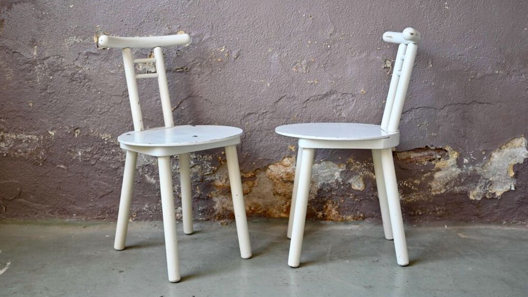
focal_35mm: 41
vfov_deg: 29.0
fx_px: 574
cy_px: 140
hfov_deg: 49.4
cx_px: 264
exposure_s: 1/125
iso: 450
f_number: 4
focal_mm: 39
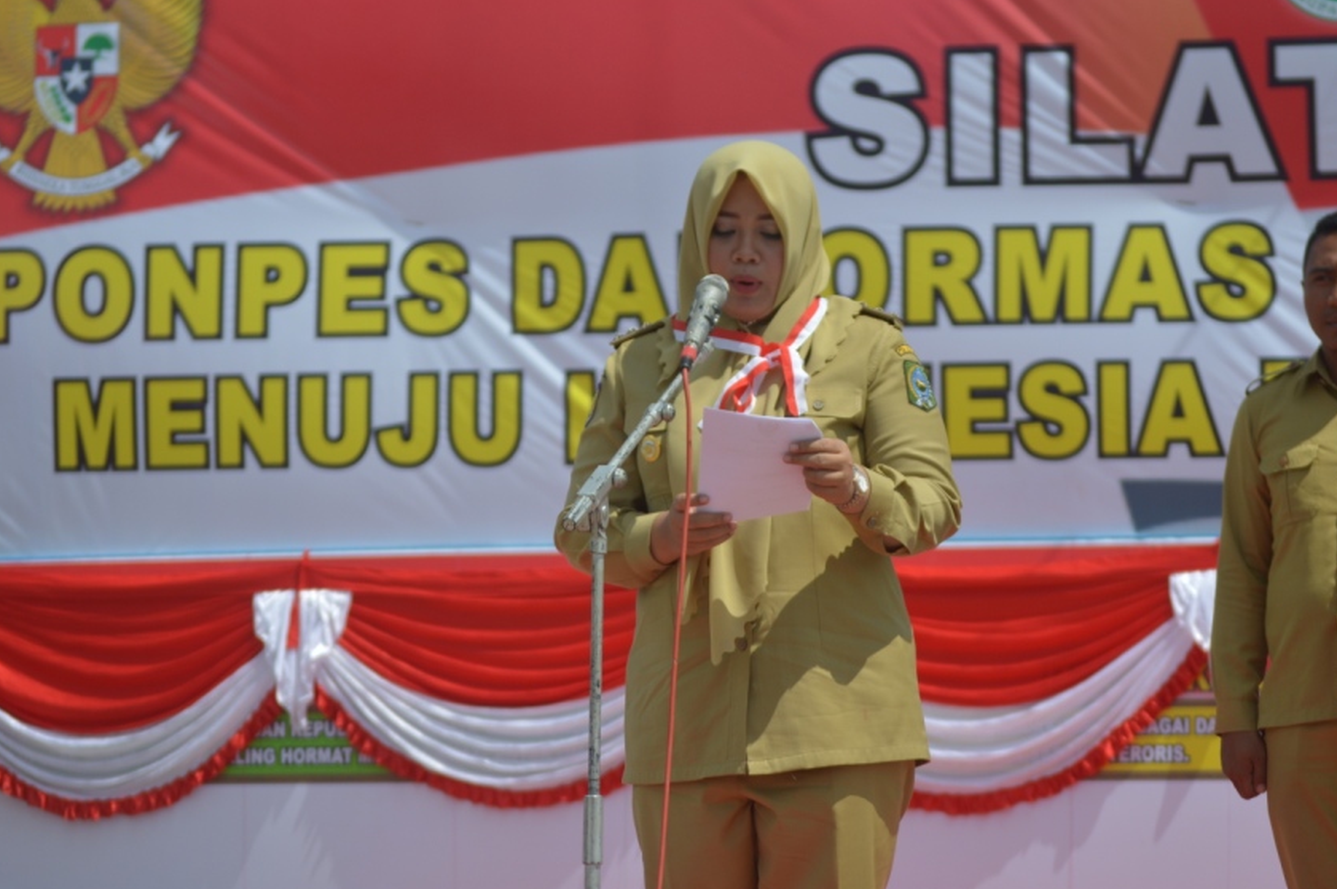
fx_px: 5775
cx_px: 696
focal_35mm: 156
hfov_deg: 13.2
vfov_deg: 8.8
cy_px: 538
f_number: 4.2
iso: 100
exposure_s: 1/1250
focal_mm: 85
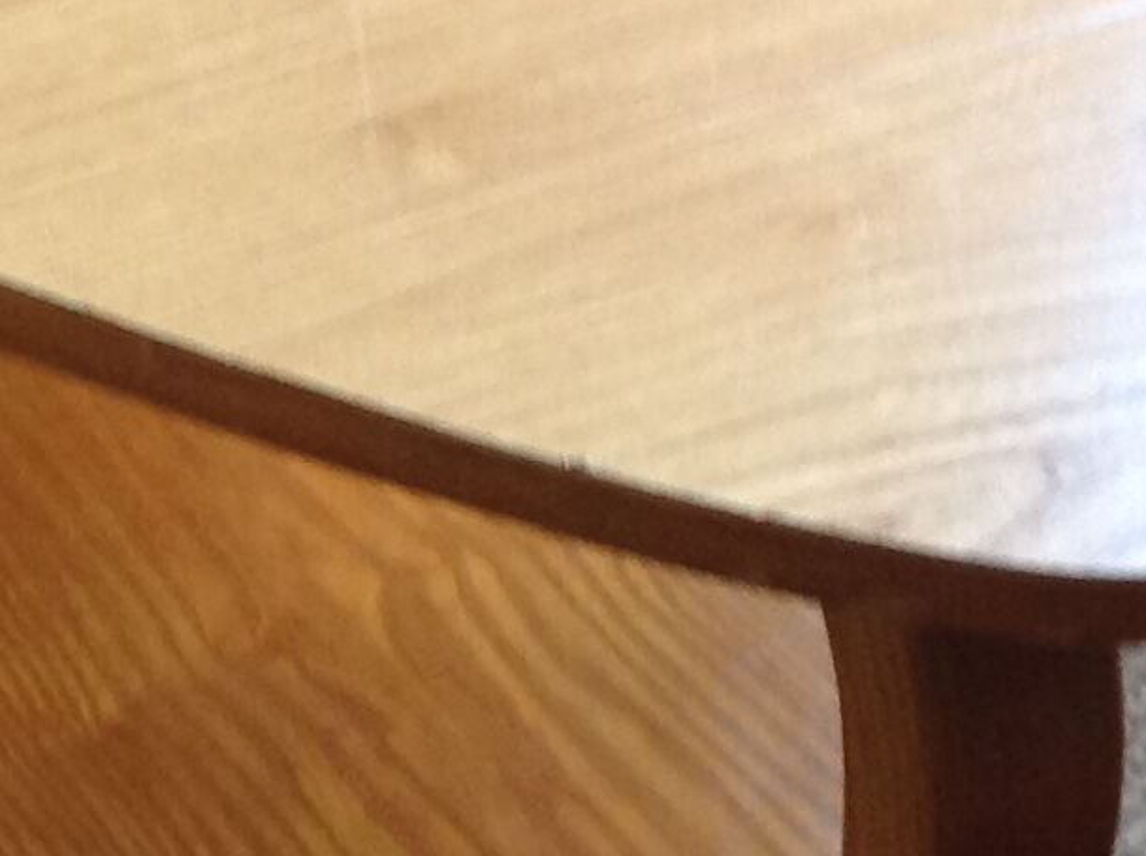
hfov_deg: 12.9
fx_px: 4926
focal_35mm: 149
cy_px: 570
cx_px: -271
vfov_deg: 9.9
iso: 125
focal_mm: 4.28
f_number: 2.4
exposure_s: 1/15
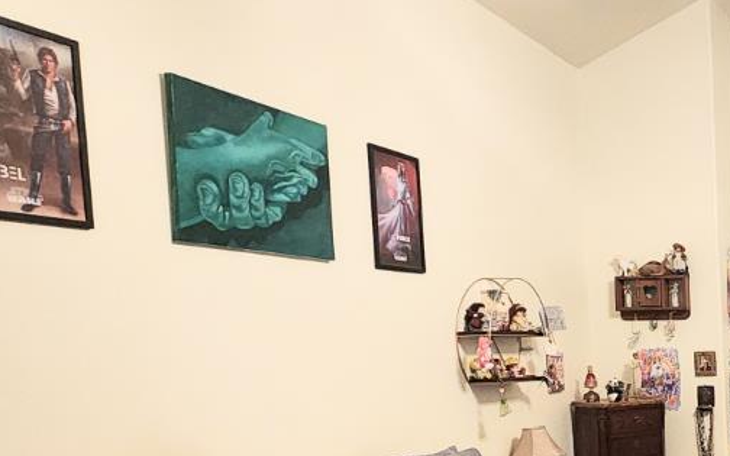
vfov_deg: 30.1
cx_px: 968
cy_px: 394
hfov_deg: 33.6
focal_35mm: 41
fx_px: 816
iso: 640
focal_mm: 2.2
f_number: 2.2
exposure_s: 1/30
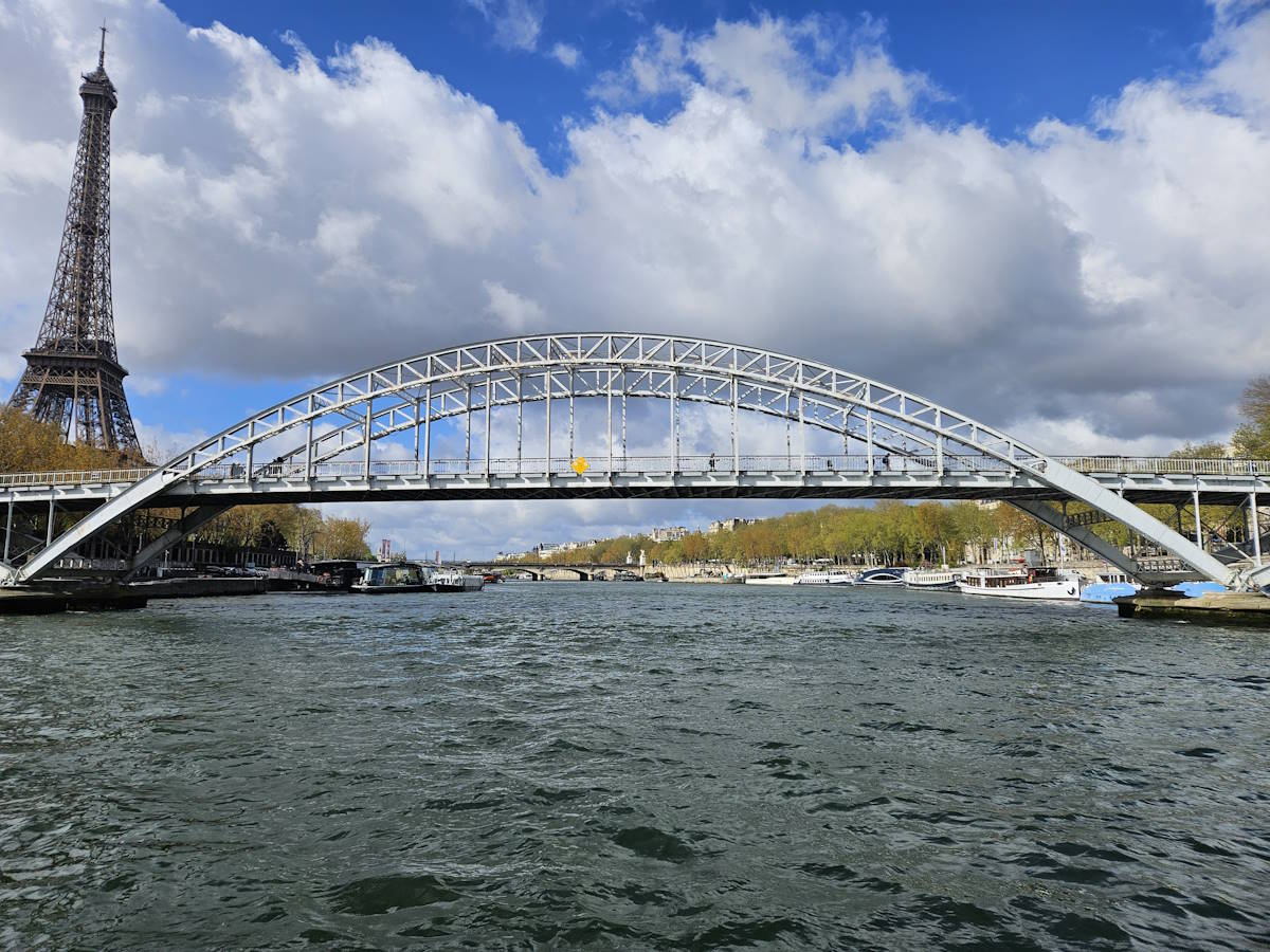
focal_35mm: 23
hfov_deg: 73.9
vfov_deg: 58.9
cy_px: 476
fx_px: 844
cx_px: 635
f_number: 1.8
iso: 25
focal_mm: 5.4
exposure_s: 1/3001
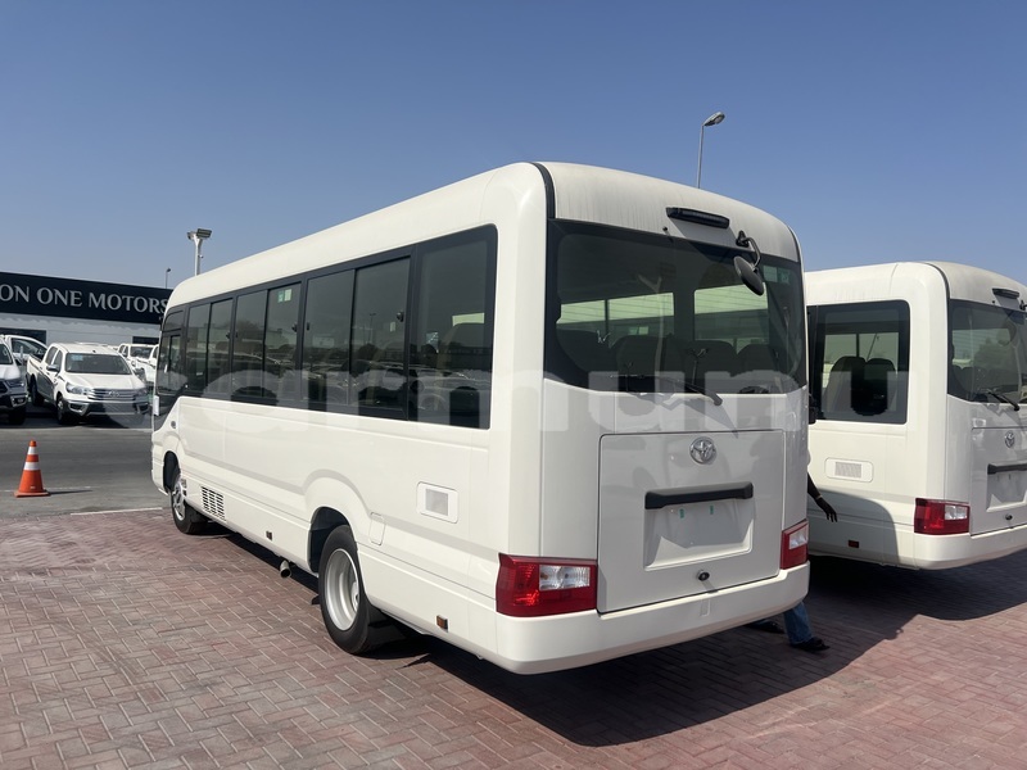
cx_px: 514
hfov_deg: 67.3
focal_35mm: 26
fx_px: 771
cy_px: 385
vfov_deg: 53.1
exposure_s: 1/9434
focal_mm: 5.7
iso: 50
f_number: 1.5
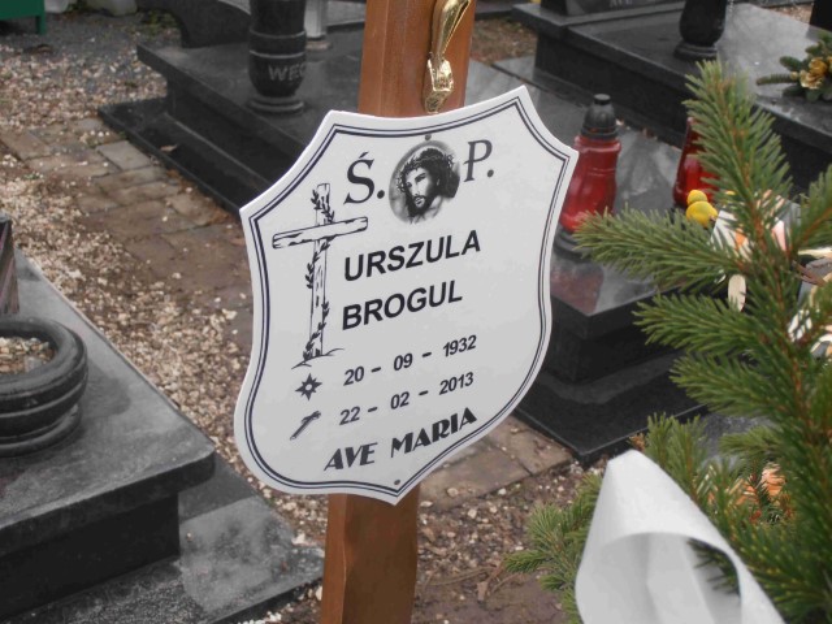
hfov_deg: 33.8
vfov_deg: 25.7
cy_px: 312
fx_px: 1370
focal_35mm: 57
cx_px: 416
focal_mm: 10.04
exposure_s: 1/125
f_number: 4.5
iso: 80
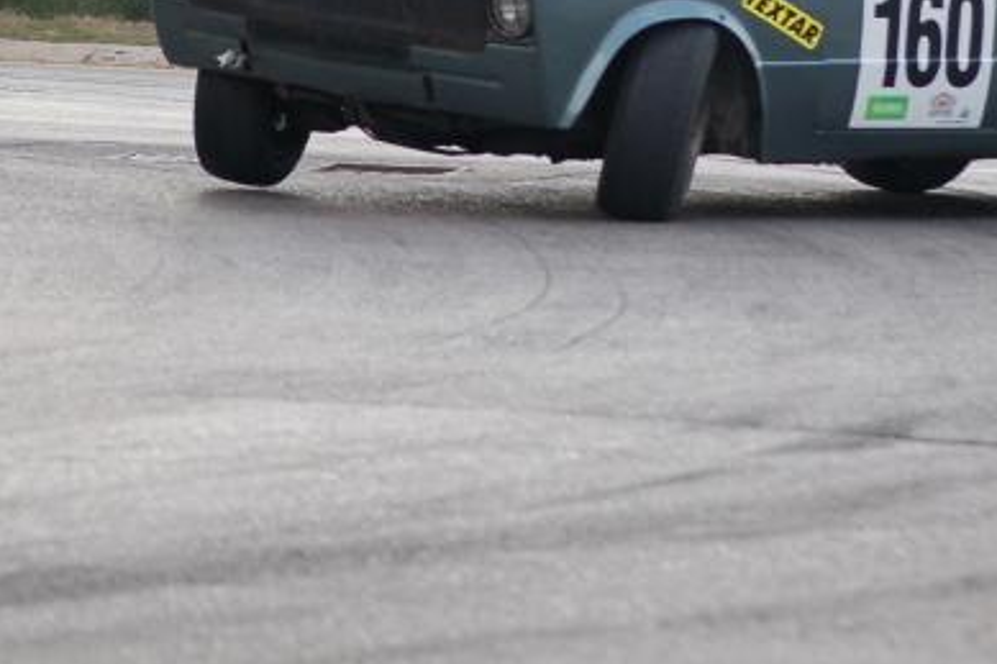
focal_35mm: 355
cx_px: 689
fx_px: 9827
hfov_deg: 5.8
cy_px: -124
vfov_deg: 3.9
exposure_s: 1/640
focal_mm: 90
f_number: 4.5
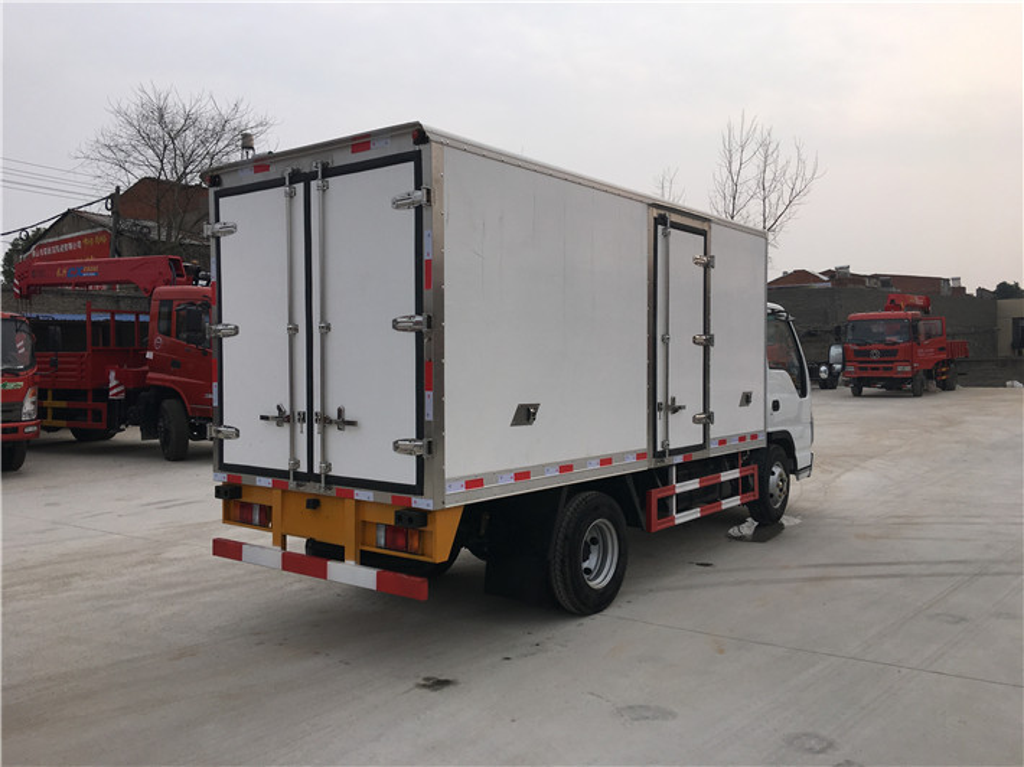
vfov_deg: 48.2
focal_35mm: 29
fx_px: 858
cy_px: 384
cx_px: 512
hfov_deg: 61.7
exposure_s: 1/827
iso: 25
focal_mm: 4.15
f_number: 2.2
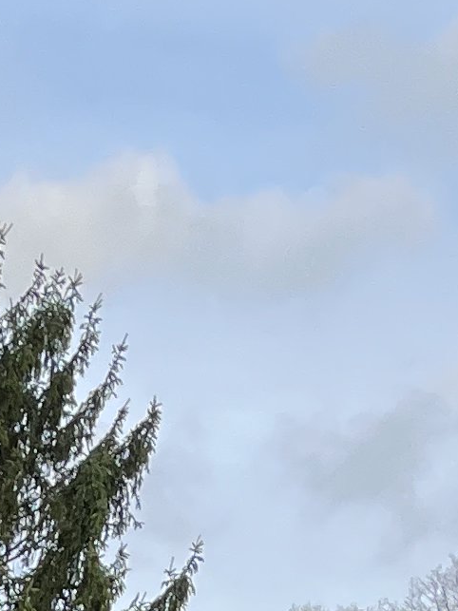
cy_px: 1691
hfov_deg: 8.8
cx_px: -296
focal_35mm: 163
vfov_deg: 9.9
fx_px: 2876
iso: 50
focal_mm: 5.1
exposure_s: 1/403
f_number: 1.6
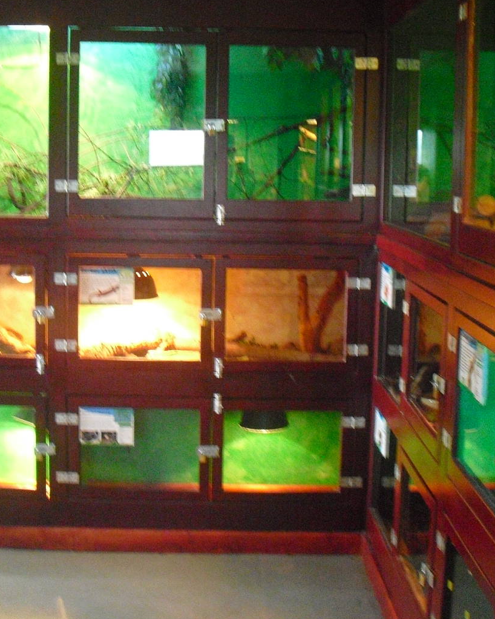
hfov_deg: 27.6
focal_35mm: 55
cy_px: 257
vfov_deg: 34.1
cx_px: 220
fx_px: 1007
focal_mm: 6.3
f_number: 3.1
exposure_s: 1/25
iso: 800
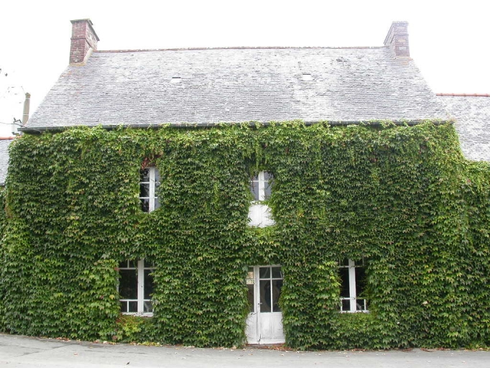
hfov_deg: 49.0
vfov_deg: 37.7
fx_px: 538
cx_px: 245
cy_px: 184
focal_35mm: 38
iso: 100
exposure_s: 1/74.5
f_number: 3.7
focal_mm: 7.85
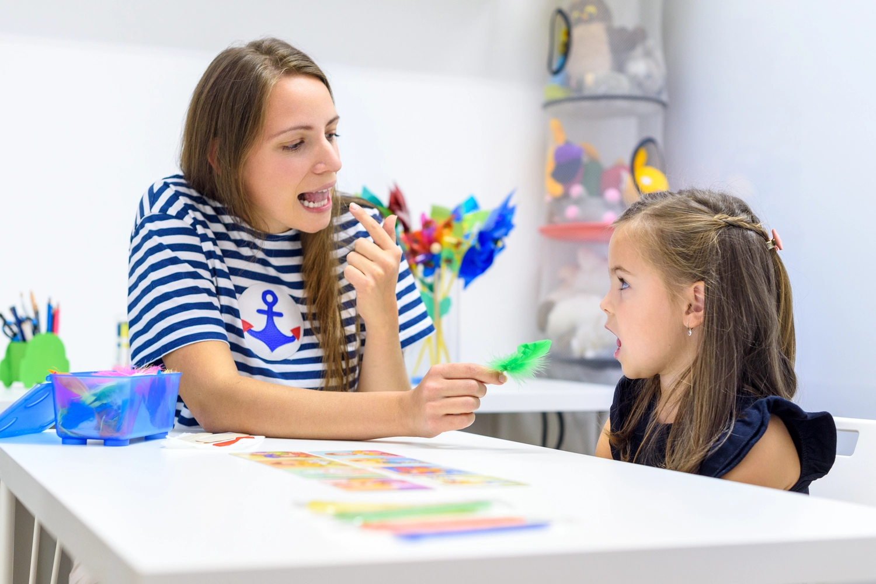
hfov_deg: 39.6
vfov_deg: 27.0
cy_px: 292
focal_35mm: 50
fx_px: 1217
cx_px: 438
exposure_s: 1/125
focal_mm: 50
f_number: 3.2
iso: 800
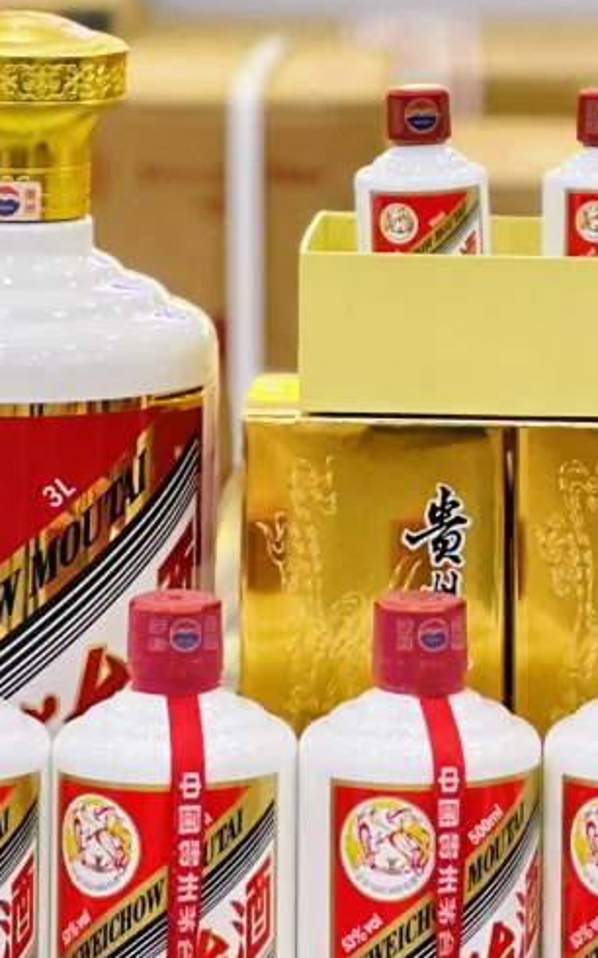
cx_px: 772
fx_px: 6262
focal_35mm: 240
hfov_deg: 5.4
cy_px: 6
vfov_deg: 8.7
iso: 160
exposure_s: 1/33
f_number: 2.8
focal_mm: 9
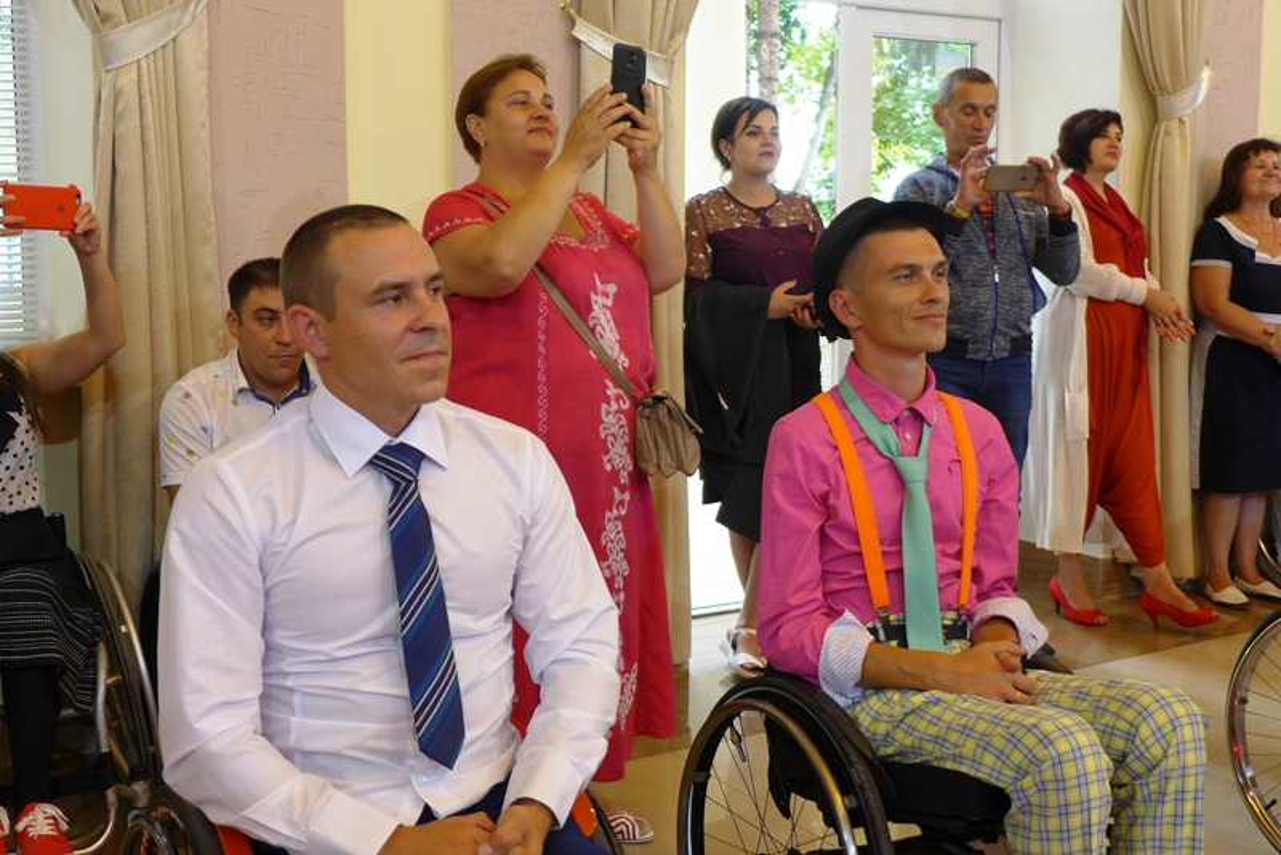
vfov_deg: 31.2
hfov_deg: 45.4
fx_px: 1531
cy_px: 428
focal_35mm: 43
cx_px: 640
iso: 250
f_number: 1.8
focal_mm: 8.4
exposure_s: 1/80
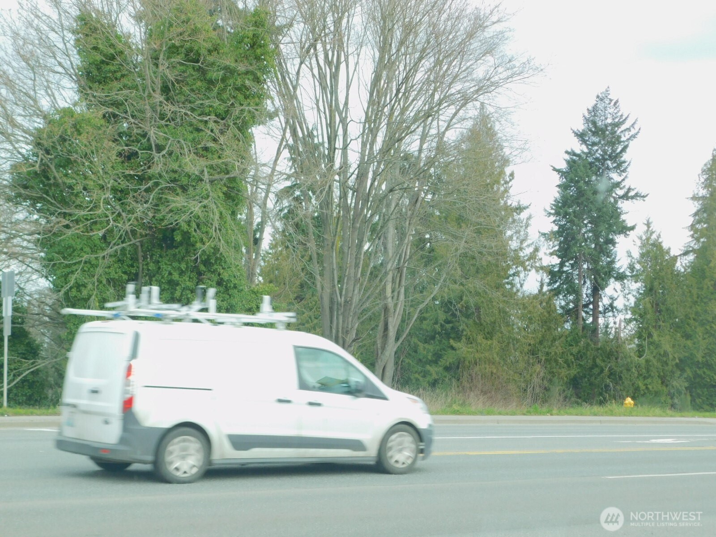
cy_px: 268
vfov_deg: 24.8
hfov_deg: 32.7
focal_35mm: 59
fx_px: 1220
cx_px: 358
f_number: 4
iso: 125
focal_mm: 10.4
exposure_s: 1/200
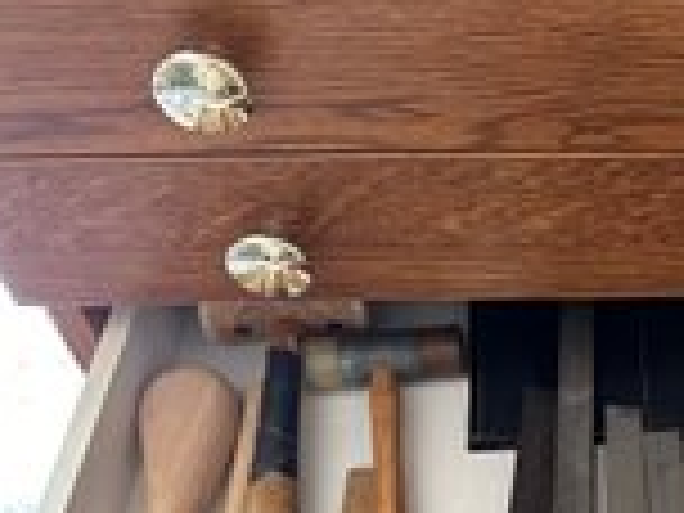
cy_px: 466
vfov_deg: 26.1
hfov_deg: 32.1
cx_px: 718
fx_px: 1067
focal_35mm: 54
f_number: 1.78
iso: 640
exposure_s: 1/60
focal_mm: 6.86
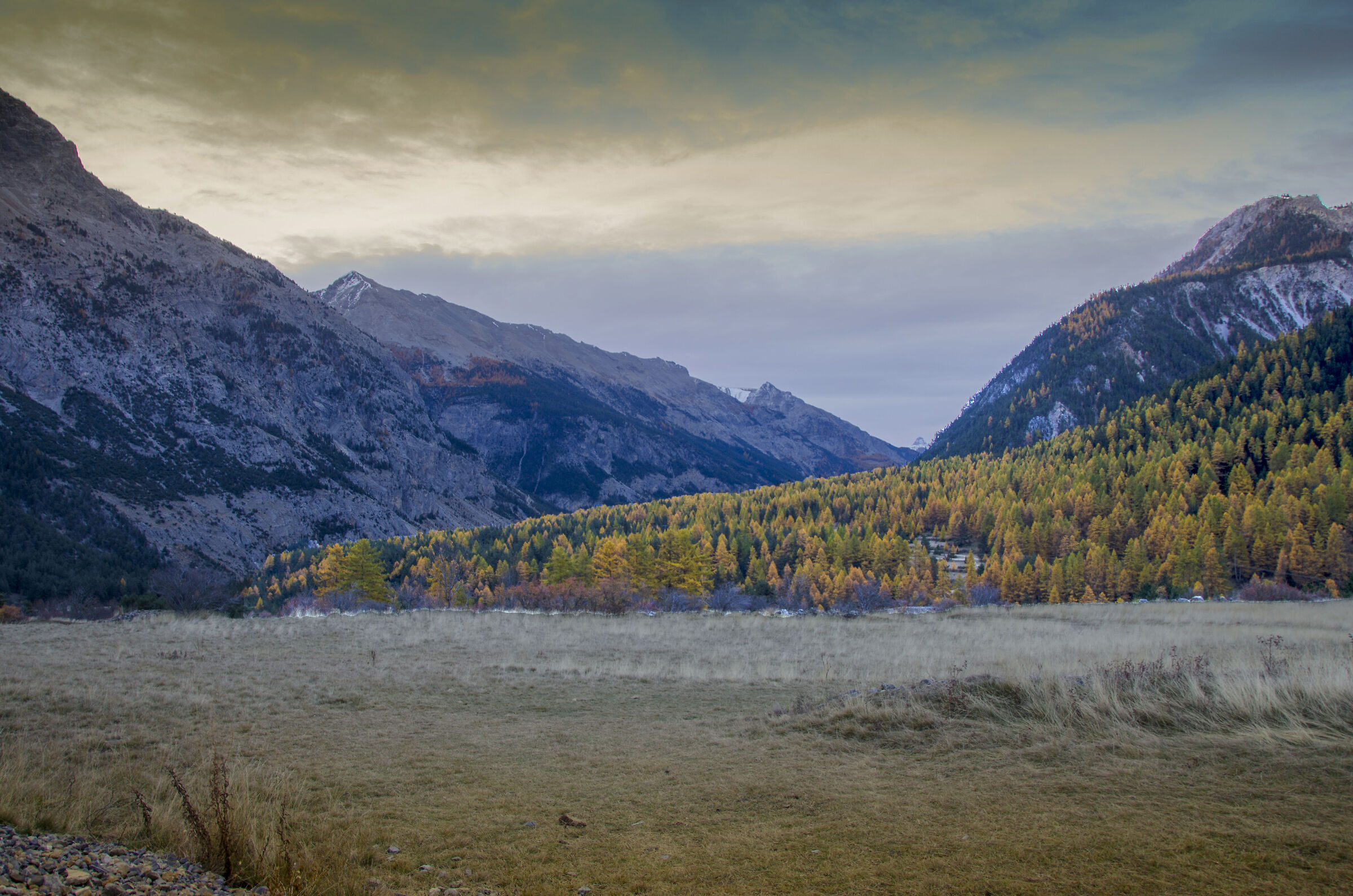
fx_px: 1013
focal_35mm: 27
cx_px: 676
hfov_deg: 67.5
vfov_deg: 47.7
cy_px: 448
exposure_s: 1/2
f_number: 8
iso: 100
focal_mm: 18
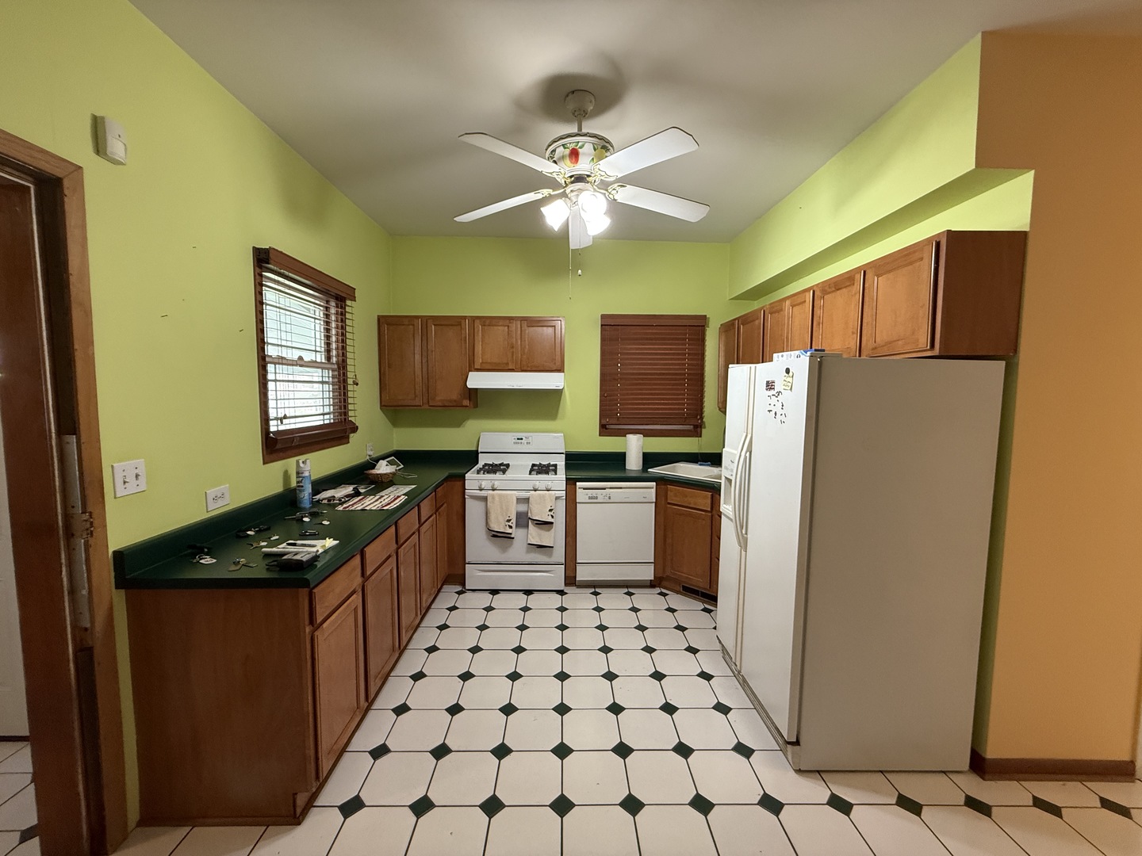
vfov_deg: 85.7
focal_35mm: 14
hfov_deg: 102.1
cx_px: 571
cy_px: 428
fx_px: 462
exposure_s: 1/60
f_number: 2.2
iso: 320
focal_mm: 2.22
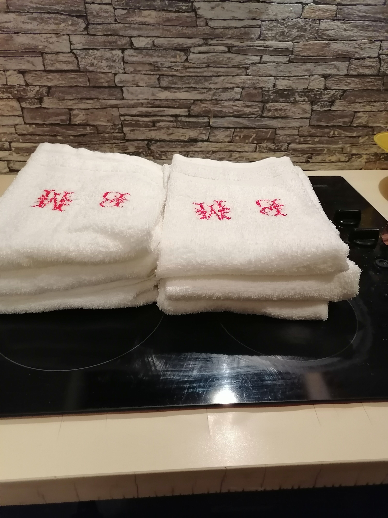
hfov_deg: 51.4
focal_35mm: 27
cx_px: 194
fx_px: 404
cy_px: 259
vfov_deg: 65.3
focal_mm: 5.3
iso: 320
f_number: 1.8
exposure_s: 1/25
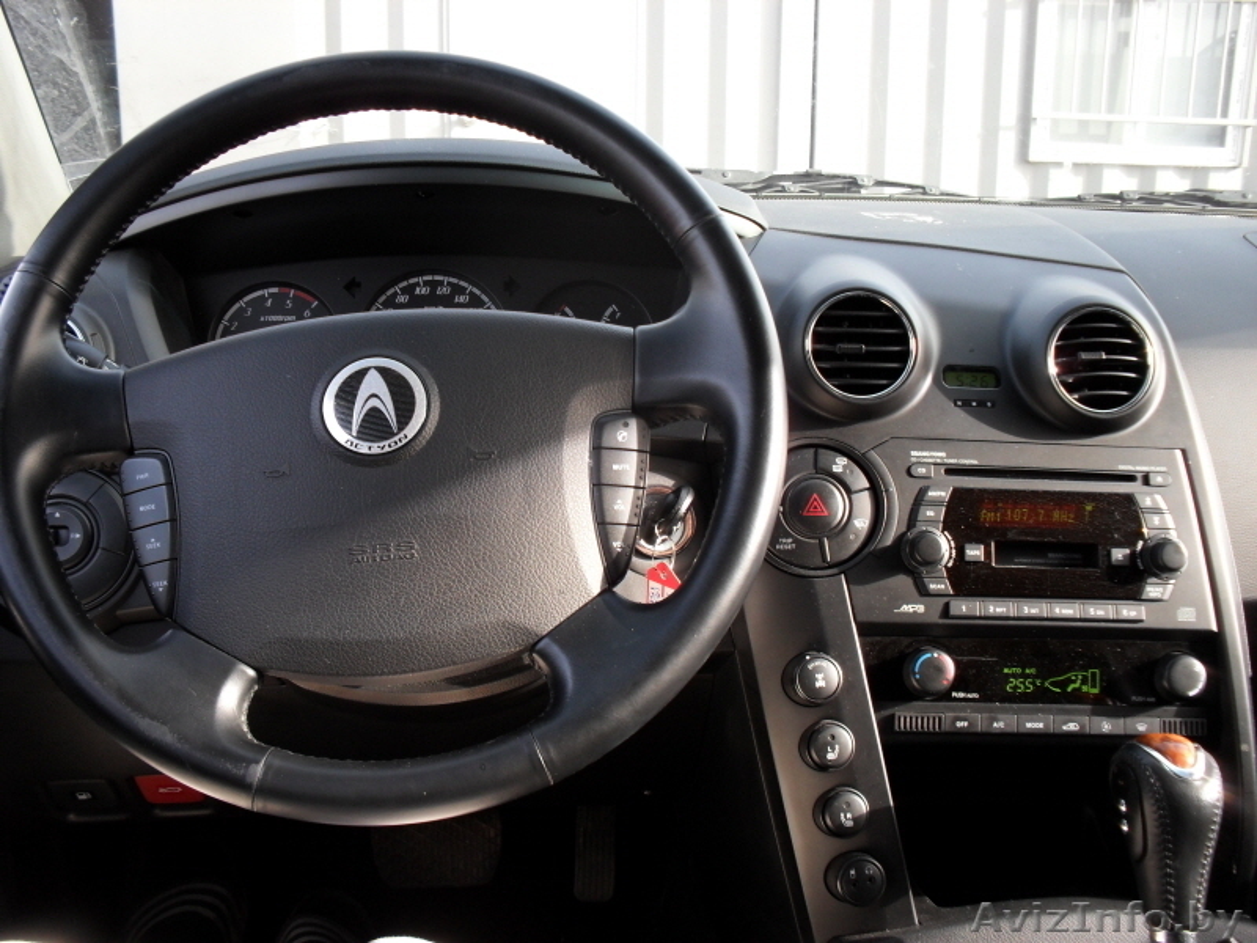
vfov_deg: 40.7
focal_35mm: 35
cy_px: 472
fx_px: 1271
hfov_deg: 52.6
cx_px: 628
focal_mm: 6.3
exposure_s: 1/45
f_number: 3.2
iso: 100
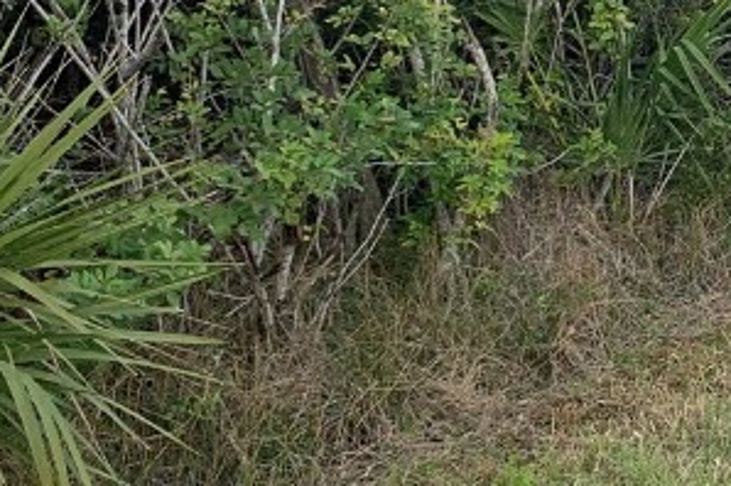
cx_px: 1077
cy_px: -101
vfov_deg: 14.2
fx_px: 1886
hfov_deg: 19.3
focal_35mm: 93
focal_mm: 4.25
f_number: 1.8
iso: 25
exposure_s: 1/1235
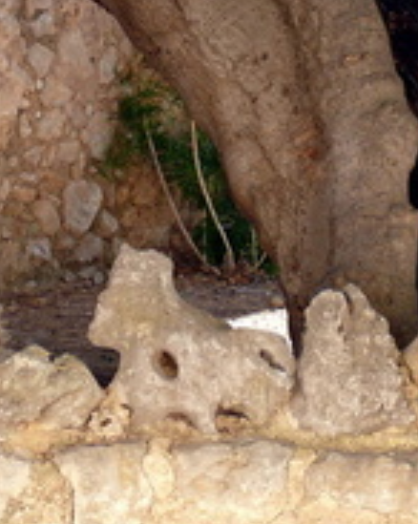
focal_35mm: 112
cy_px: -3
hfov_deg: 13.7
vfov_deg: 16.8
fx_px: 1735
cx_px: 172
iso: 100
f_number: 2.8
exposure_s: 1/125
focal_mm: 7.4
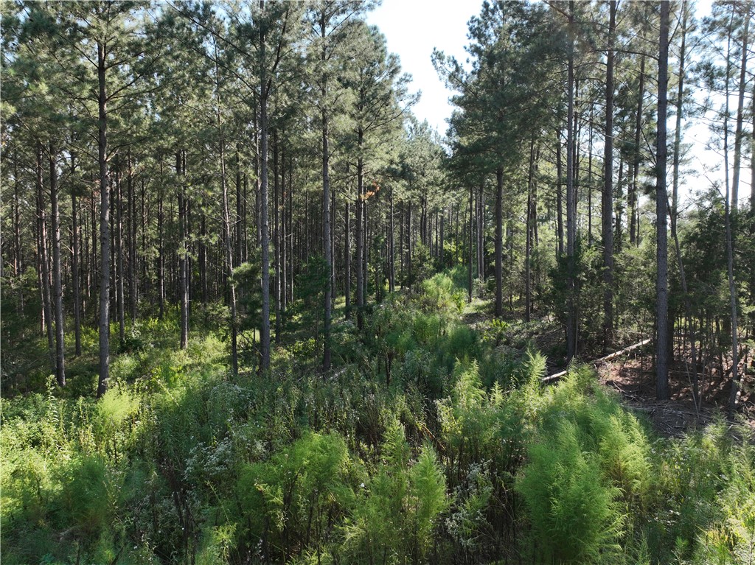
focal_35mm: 24
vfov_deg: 56.8
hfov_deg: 71.6
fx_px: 523
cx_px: 378
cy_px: 282
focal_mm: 12.29
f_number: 2.8
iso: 200
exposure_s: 1/120
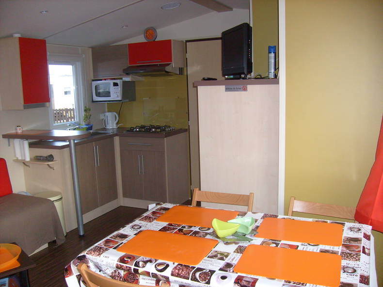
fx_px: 387
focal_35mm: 35
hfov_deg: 52.6
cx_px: 192
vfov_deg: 40.7
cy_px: 144
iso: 100
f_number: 2.8
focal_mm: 5.8
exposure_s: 1/45
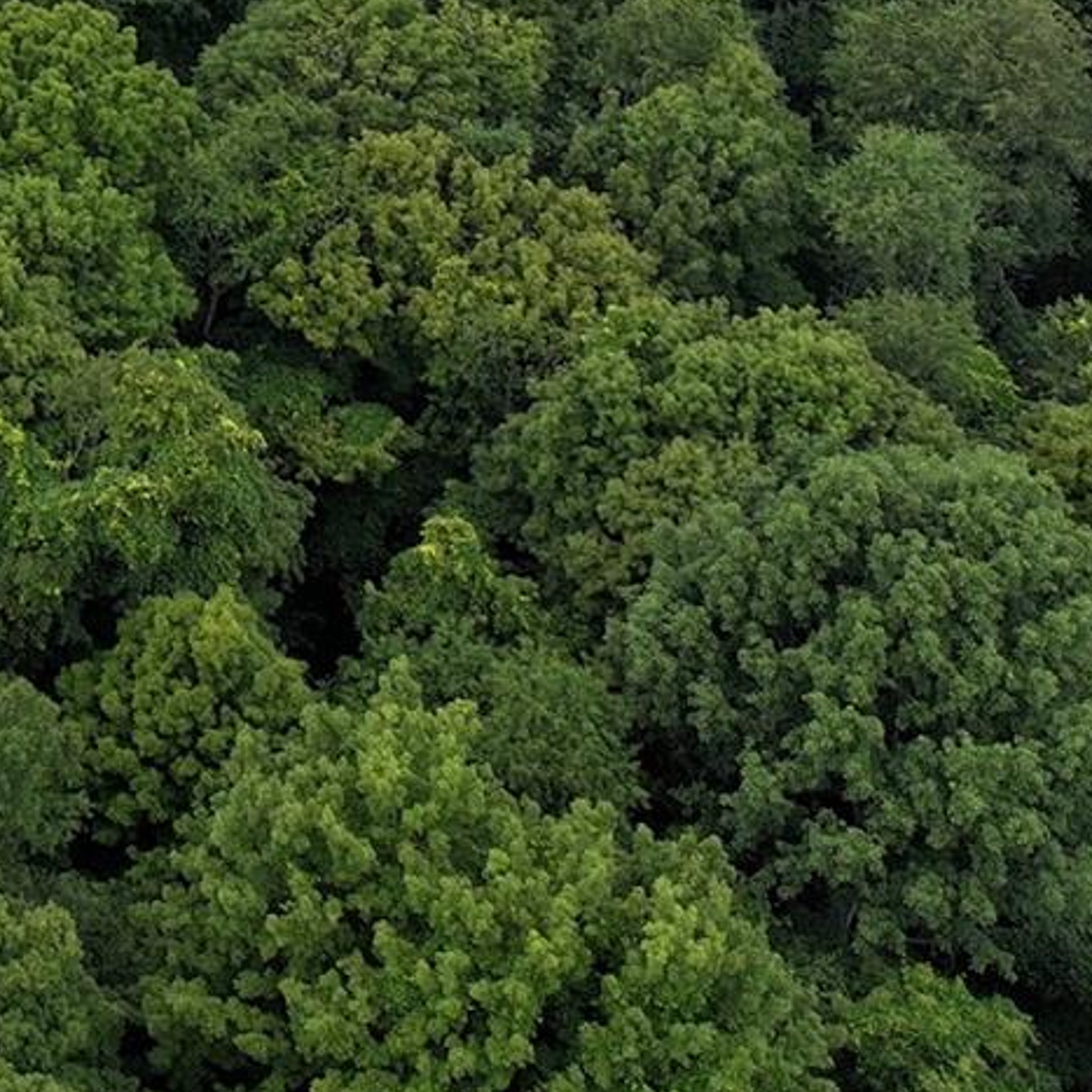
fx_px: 3319
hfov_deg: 16.0
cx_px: -837
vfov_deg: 16.8
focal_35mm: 93
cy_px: -580
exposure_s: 1/1250
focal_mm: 12.29
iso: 140
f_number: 2.8
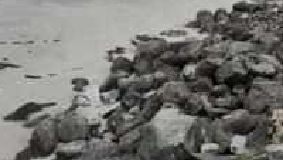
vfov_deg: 23.1
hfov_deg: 41.3
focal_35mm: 50
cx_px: 140
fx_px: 376
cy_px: 3
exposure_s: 1/1076
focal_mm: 5.54
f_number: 1.8
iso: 25
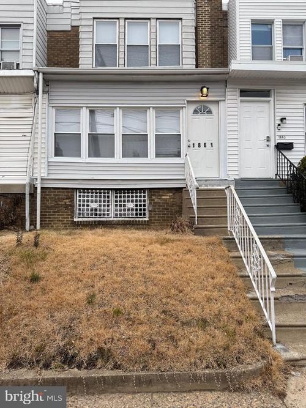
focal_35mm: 24
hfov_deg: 56.8
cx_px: 153
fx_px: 283
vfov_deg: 71.6
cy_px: 204
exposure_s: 1/120
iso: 80
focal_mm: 6.76
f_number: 1.78
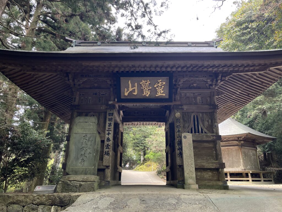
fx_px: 212
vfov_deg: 53.1
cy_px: 106
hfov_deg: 67.3
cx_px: 141
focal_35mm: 26
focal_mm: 4.2
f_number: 1.6
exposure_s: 1/121
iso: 80
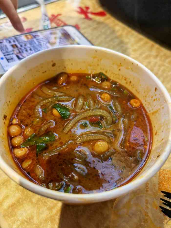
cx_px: 86
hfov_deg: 51.4
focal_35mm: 27
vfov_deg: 65.3
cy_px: 114
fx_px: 178
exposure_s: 1/100
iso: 160
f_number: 1.9
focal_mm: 6.67
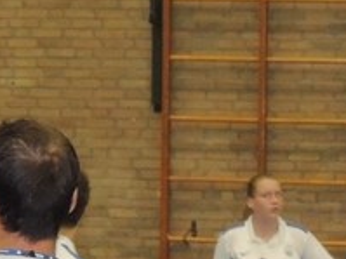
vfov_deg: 4.1
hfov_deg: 5.5
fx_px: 3606
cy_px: 287
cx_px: 205
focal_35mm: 361
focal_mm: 12.4
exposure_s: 1/50
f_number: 3.9
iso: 800
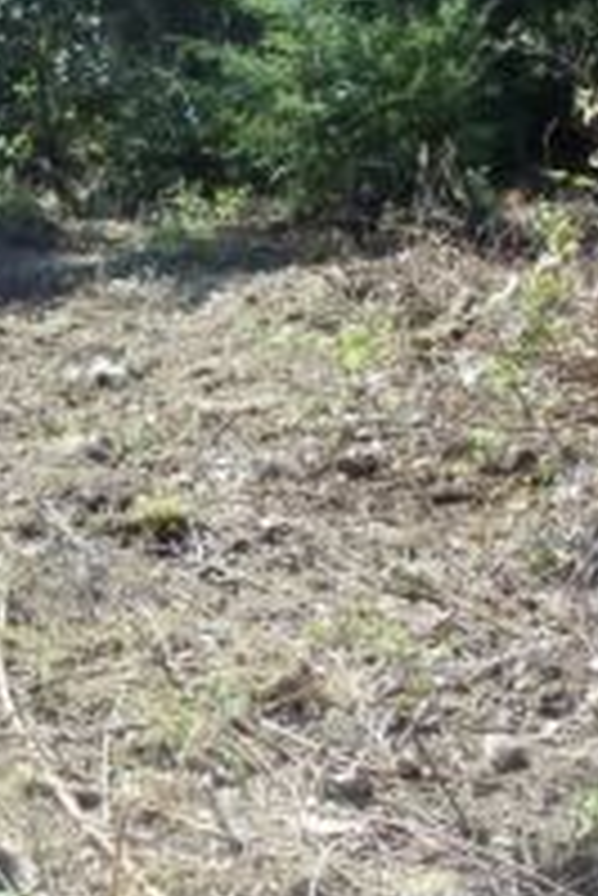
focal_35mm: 92
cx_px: -72
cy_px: 288
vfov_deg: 22.0
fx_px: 2288
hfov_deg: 14.5
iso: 100
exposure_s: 1/400
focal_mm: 6
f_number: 3.5
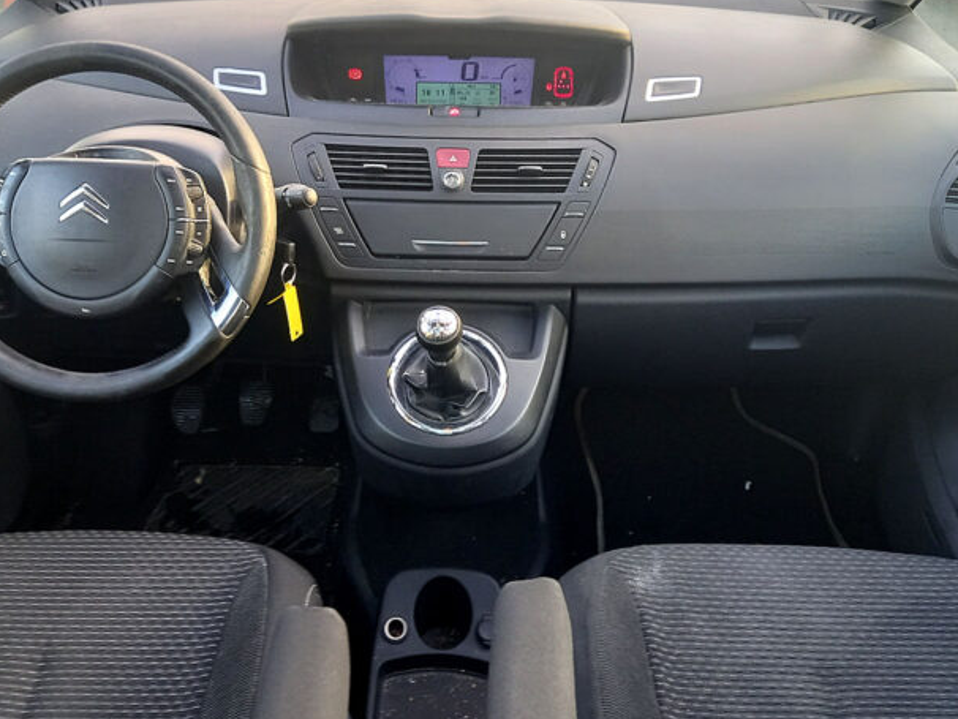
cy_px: 275
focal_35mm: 33
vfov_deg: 42.7
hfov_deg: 55.3
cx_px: 452
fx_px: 914
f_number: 2
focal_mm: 4.6
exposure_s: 1/50
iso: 200
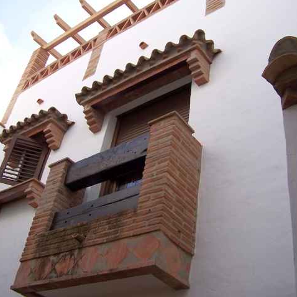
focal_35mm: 45
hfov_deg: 37.6
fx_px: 437
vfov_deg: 37.6
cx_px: 147
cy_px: 148
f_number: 2.8
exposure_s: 1/500
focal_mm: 6.3
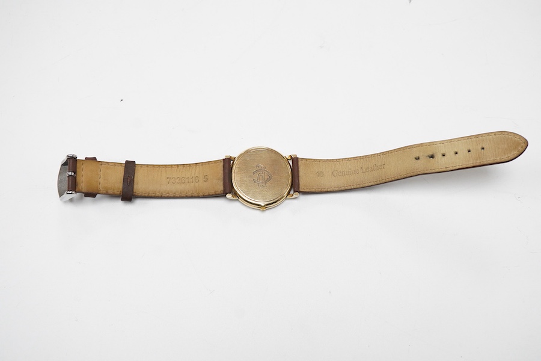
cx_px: 270
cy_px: 180
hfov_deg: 43.6
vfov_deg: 29.9
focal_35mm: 45
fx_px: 676
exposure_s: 1/125
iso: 1250
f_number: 10
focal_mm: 30
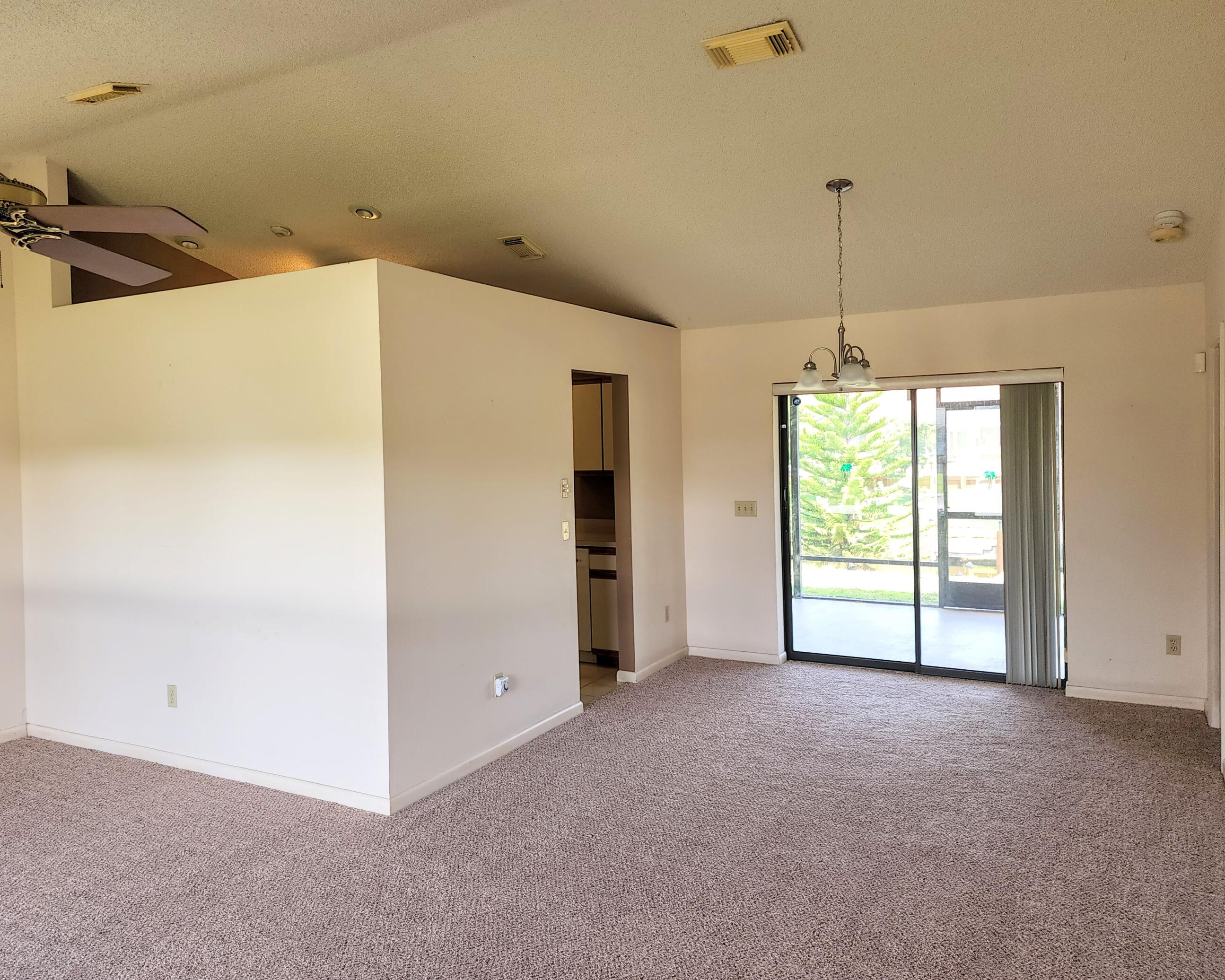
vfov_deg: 54.9
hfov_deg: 65.8
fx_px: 943
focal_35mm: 26
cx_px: 542
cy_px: 464
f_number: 1.8
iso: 25
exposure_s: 1/60
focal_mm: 6.4
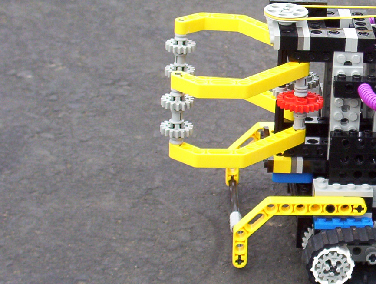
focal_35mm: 147
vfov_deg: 10.1
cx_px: 345
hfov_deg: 13.3
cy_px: 106
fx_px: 1601
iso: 100
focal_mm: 12.09
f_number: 3.94
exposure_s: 1/349
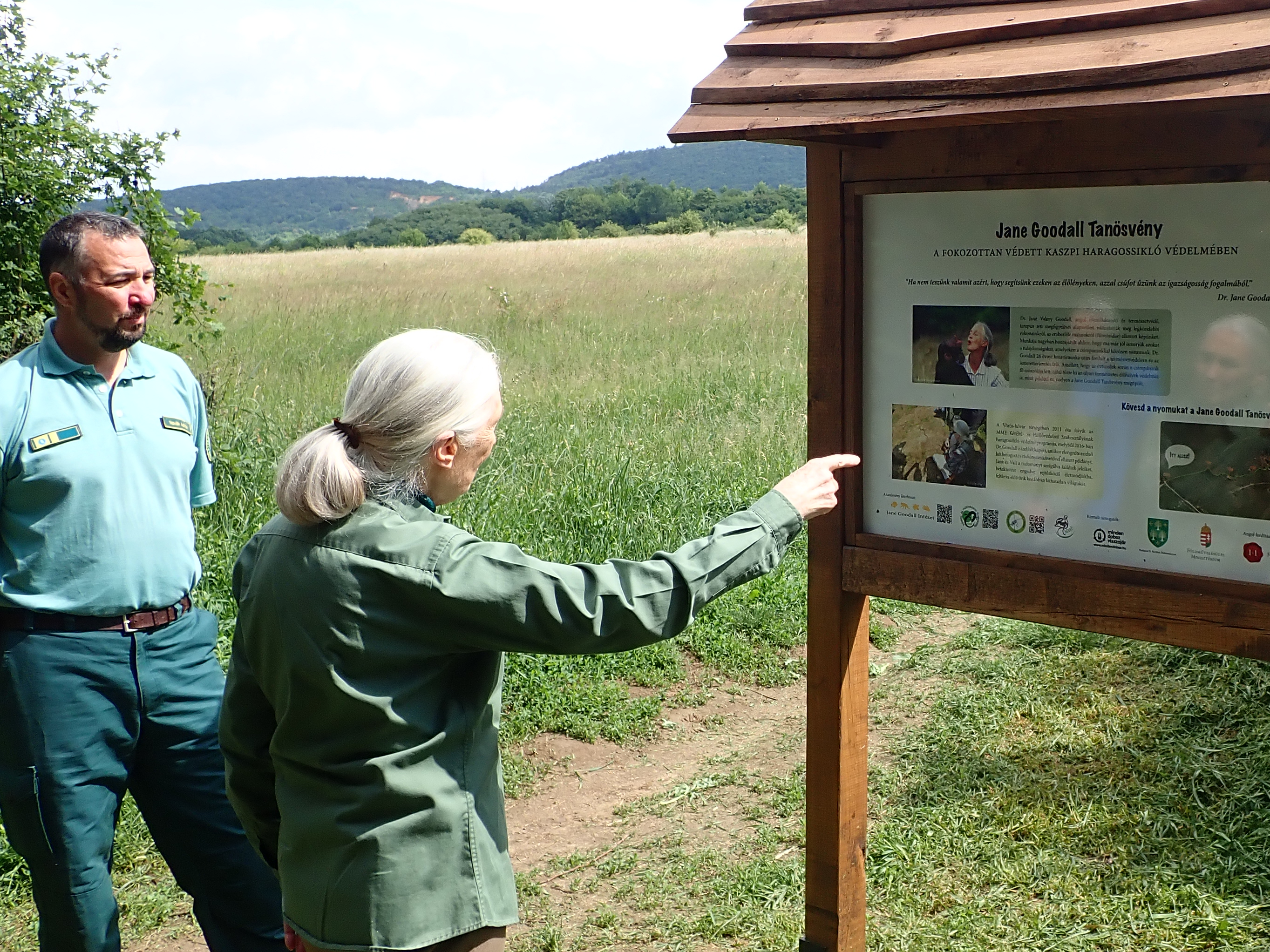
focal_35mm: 44
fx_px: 1614
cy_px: 391
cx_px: 853
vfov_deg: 32.8
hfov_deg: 42.3
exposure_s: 1/500
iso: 100
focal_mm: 5.5
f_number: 3.2
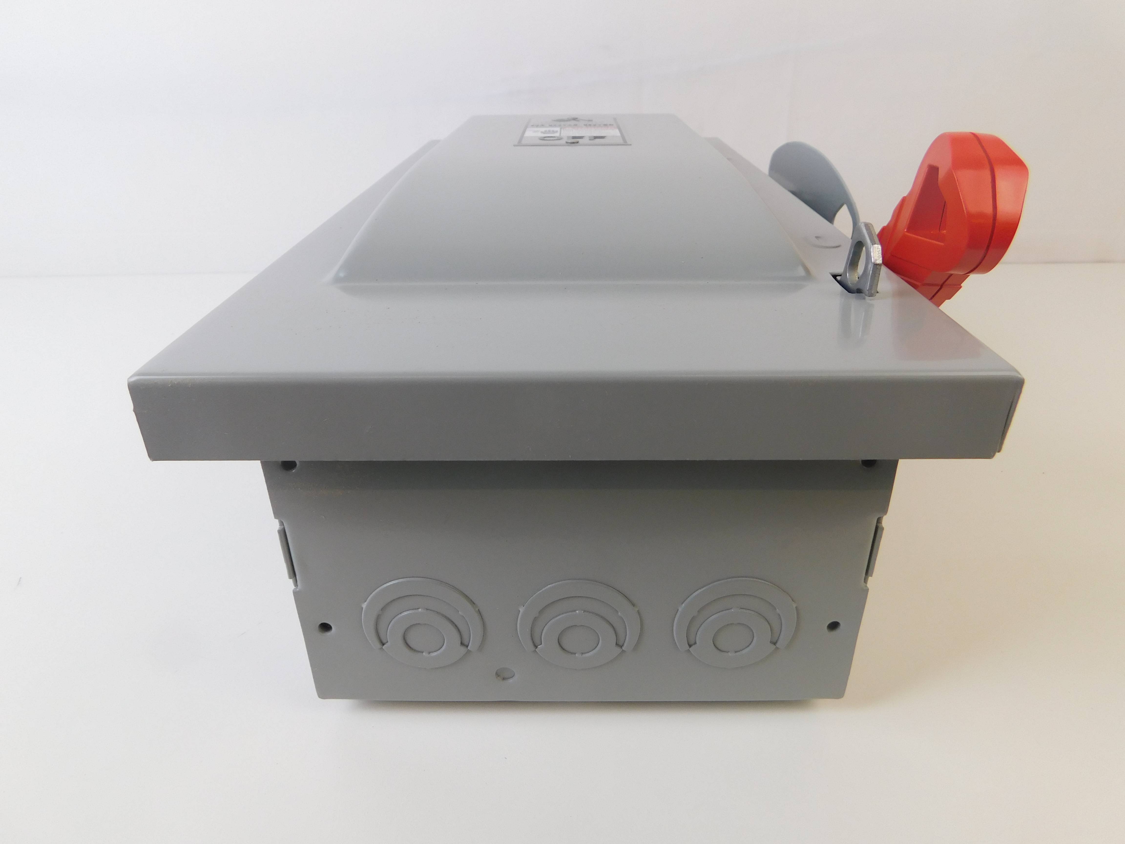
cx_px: 562
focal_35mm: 23
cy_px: 422
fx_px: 747
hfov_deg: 73.9
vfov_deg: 58.9
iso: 140
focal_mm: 4
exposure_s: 1/30
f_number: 3
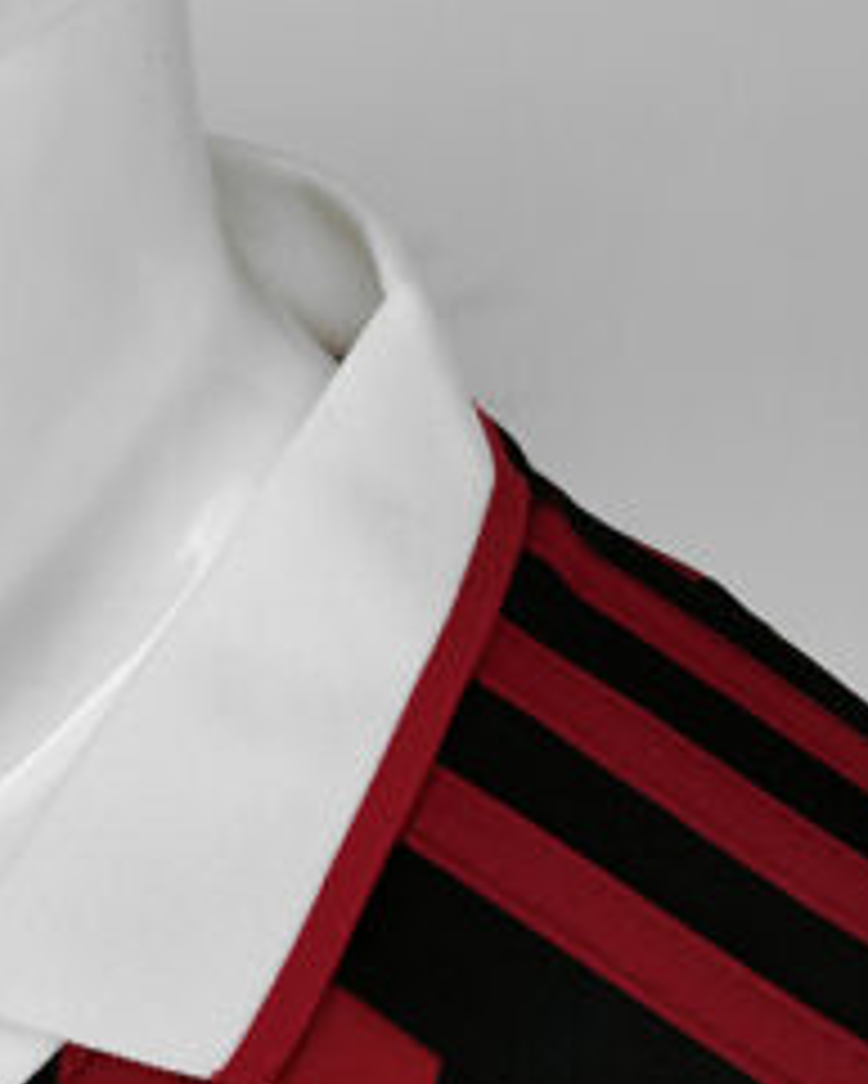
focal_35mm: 73
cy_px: 612
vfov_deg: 26.0
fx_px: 2343
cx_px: -94
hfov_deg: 20.0
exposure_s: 1/60
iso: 80
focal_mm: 5.58
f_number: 1.8
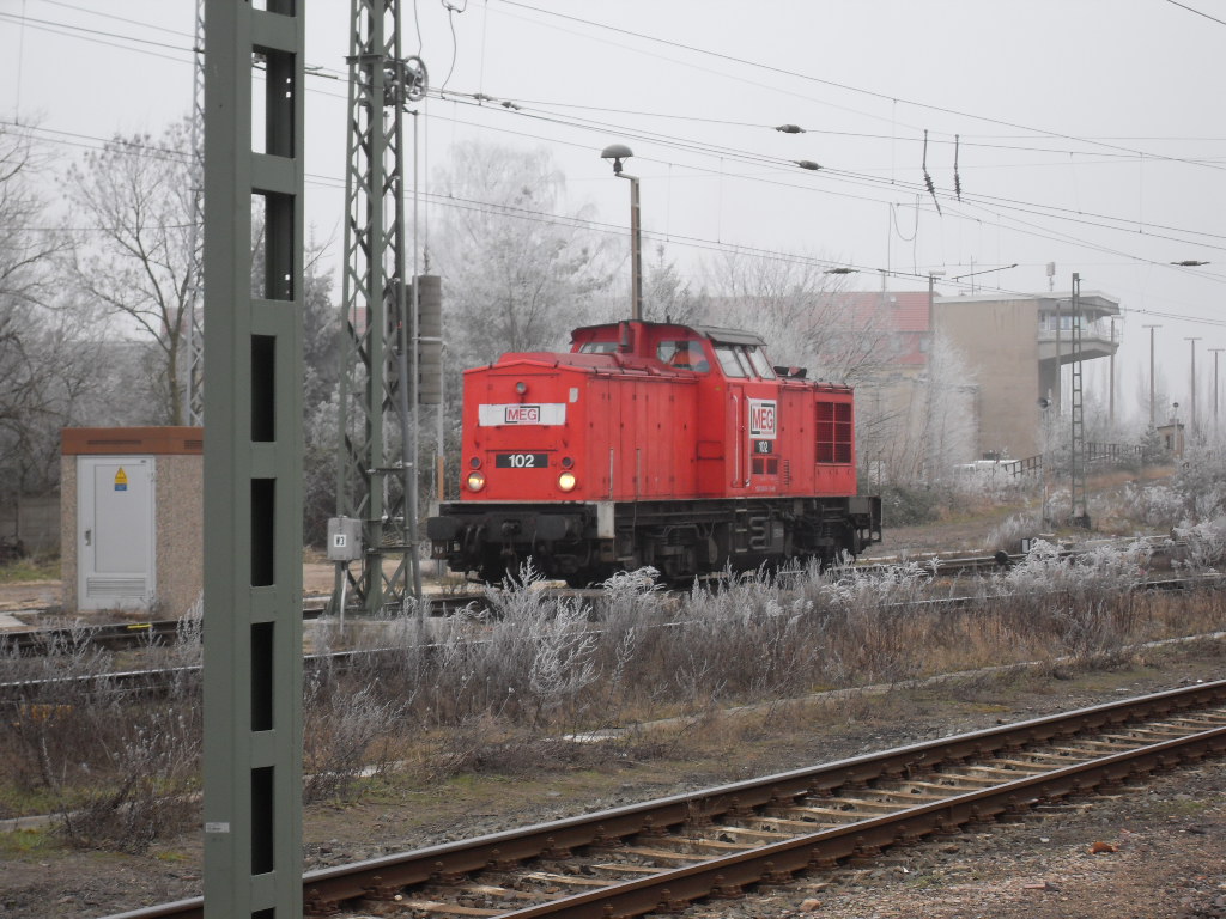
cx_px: 613
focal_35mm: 102
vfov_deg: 14.5
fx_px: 3613
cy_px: 460
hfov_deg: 19.3
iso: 80
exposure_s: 1/30
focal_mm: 18.1
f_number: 5.2
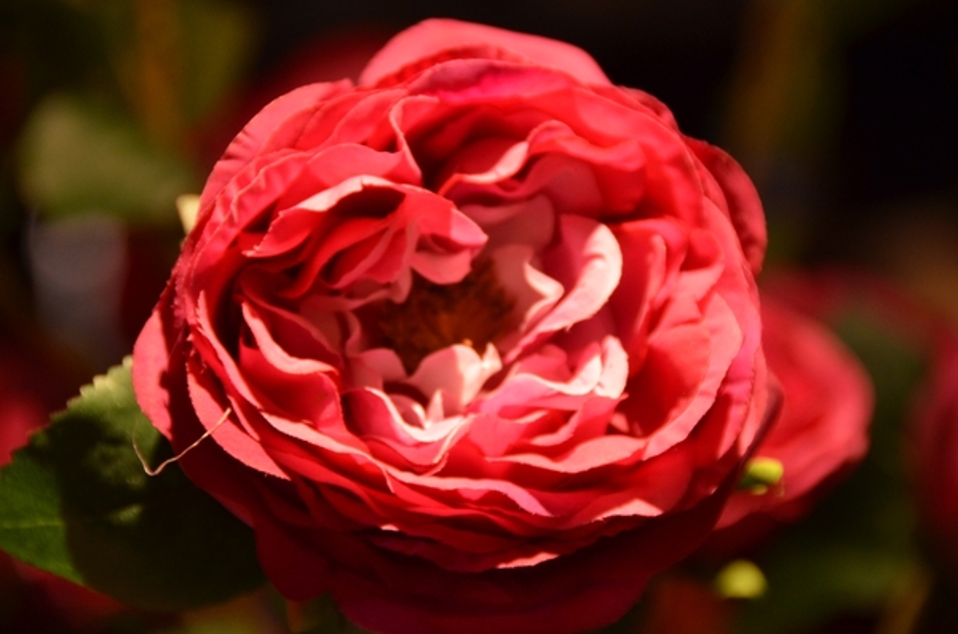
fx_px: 6770
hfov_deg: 8.1
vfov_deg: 5.4
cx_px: 479
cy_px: 317
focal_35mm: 255
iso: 1600
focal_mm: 170
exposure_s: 1/30
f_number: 5.6
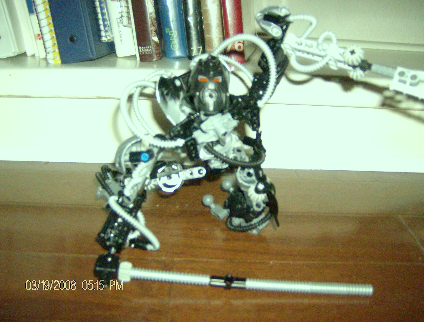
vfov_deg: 40.0
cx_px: 212
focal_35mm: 36
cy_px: 161
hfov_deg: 51.1
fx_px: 443
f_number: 2.8
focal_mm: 6
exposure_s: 1/60
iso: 200
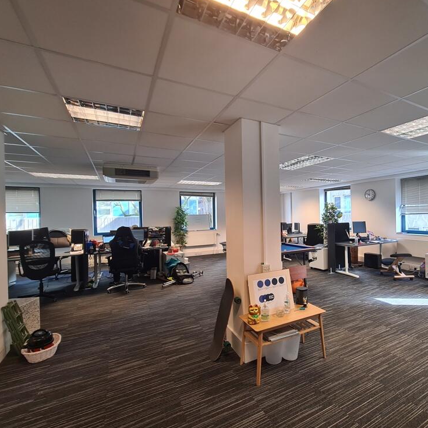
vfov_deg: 87.4
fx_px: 224
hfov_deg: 86.2
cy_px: 216
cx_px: 259
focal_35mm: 16
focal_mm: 2.2
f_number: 2.2
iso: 125
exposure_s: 1/50
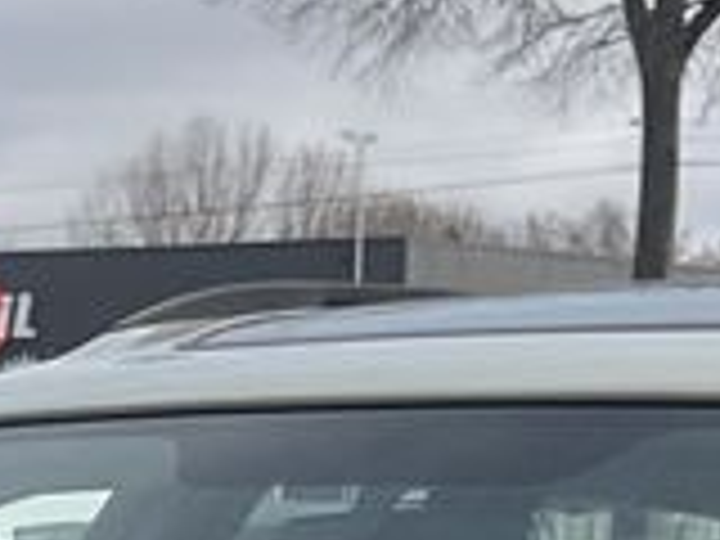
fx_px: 4534
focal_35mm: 218
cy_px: 1782
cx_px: -162
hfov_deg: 9.0
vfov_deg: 6.1
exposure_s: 1/1626
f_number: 1.8
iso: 25
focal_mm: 3
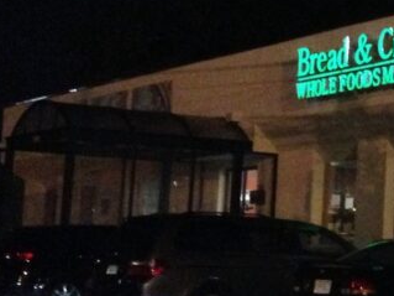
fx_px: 1206
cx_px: 625
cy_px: 110
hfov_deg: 16.6
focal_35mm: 106
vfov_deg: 13.9
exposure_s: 1/15
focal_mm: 4.12
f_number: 2.4
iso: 800
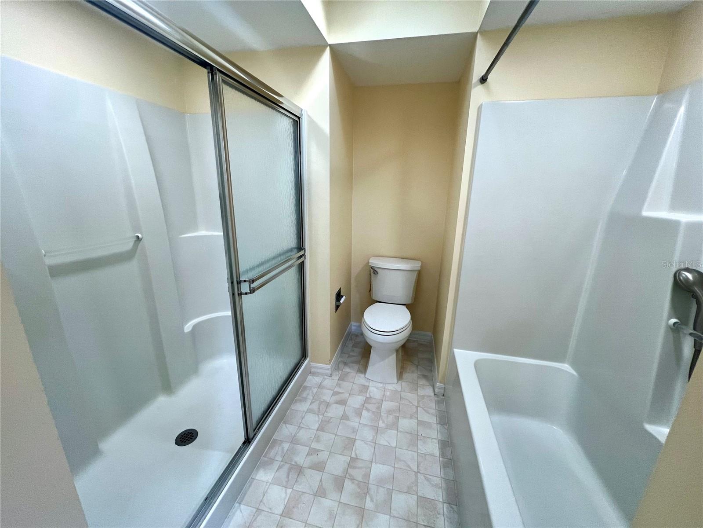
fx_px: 264
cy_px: 264
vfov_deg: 89.9
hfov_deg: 106.2
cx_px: 352
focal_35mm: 13
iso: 100
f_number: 1.8
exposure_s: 1/120
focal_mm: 1.57
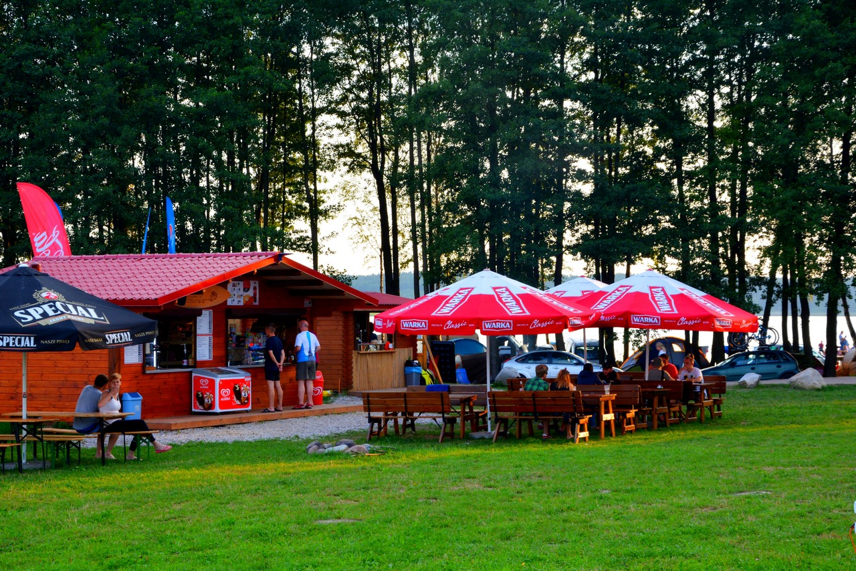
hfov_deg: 28.1
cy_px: 286
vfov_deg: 18.9
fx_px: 1712
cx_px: 428
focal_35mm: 72
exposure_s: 1/60
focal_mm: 48
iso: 180
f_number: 8
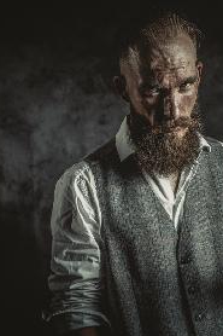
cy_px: 161
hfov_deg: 14.3
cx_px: 218
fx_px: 874
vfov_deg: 21.7
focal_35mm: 94
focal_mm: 58
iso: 125
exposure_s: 1/160
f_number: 6.3
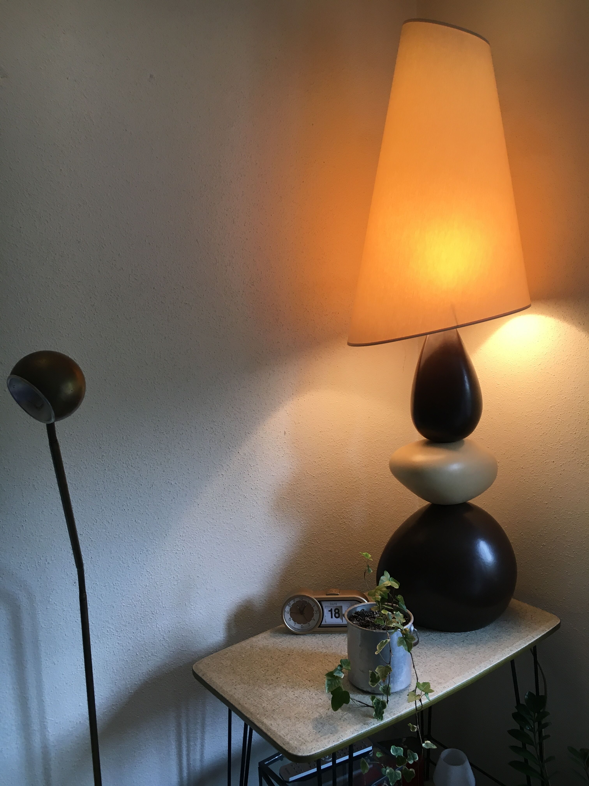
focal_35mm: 29
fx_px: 658
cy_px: 393
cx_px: 294
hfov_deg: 48.2
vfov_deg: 61.7
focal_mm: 4.15
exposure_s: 1/33
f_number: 2.2
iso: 32
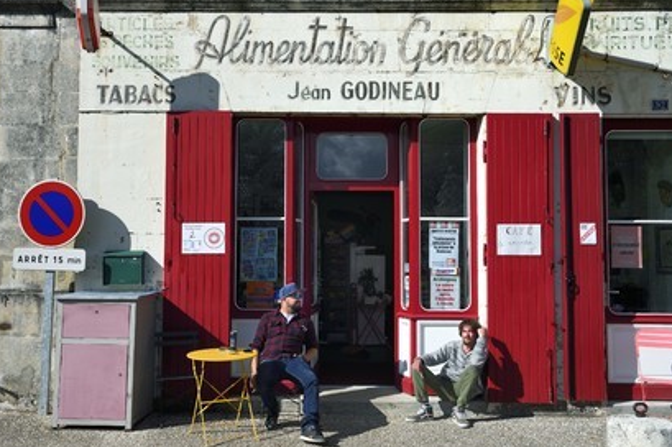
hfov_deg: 51.9
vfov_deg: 35.9
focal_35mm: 37
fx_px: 690
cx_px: 330
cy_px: 225
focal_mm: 36
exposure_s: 1/320
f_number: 11
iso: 200
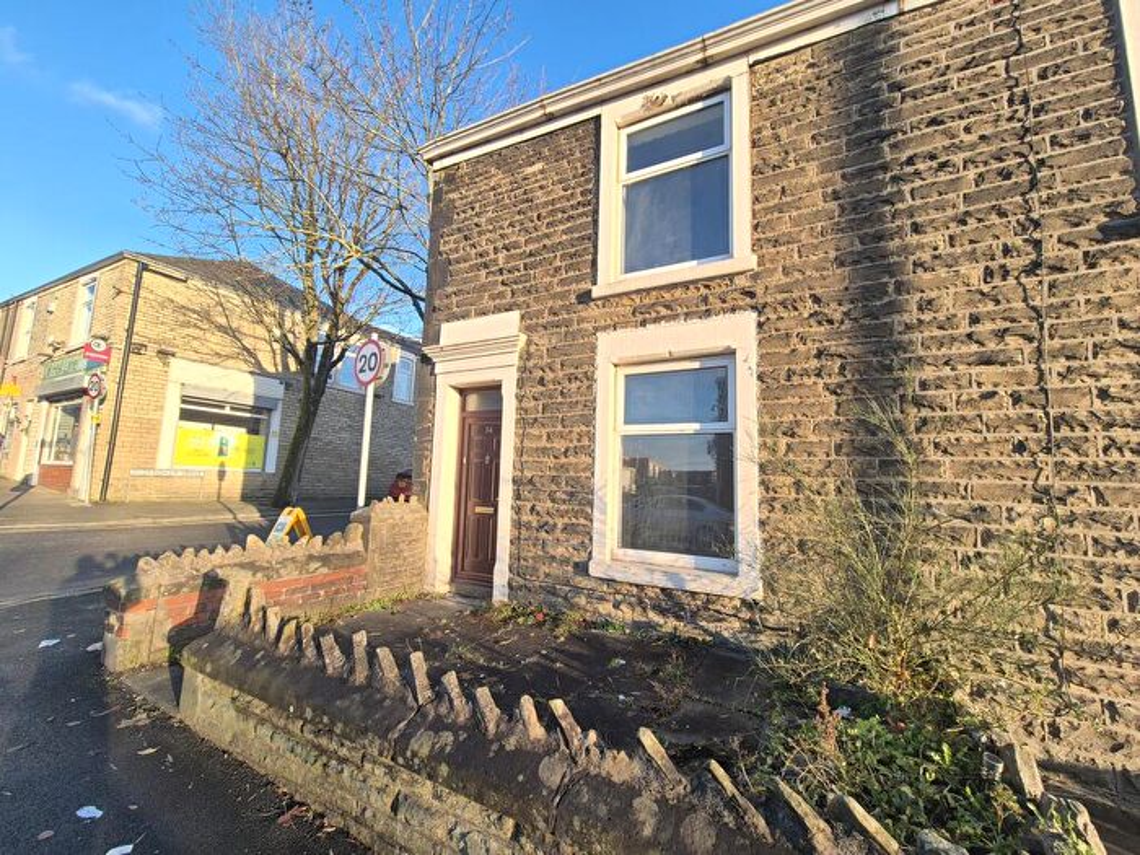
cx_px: 570
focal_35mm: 13
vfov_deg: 89.9
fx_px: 428
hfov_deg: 106.2
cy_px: 428
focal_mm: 2.2
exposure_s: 1/331
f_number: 2.2
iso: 50
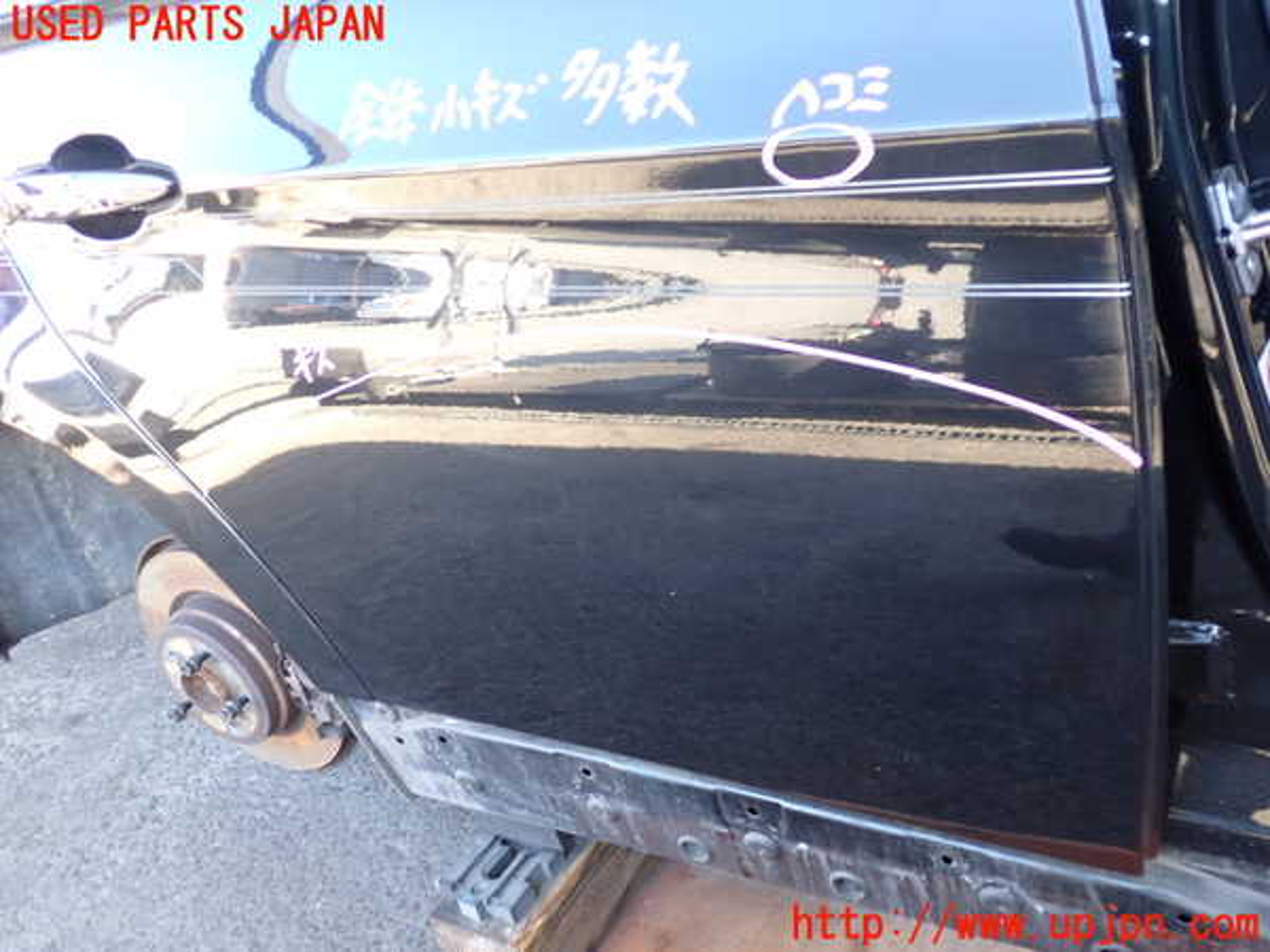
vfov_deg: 46.8
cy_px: 476
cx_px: 635
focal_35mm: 30
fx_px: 1101
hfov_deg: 60.0
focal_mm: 5.4
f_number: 2.3
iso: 200
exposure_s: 1/60
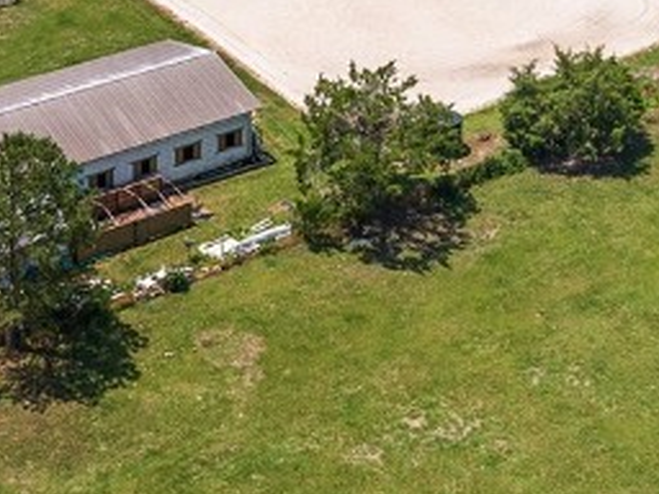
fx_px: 1828
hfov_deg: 20.4
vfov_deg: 14.5
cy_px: -216
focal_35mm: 96
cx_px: 227
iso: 200
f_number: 1.8
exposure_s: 1/5000
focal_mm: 8.67
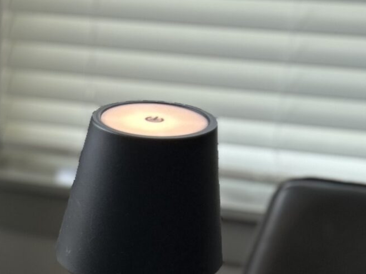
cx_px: -74
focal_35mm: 101
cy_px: 456
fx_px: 1068
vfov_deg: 13.5
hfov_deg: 18.4
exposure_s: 1/121
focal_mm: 5.7
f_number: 1.5
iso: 64
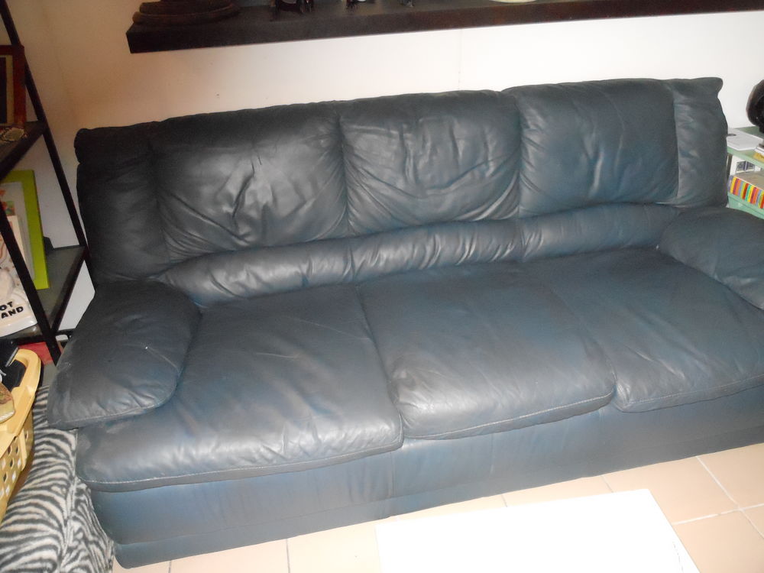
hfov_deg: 63.4
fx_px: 618
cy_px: 286
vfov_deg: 49.7
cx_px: 382
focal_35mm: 28
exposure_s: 1/25
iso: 1250
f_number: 3.7
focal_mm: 5
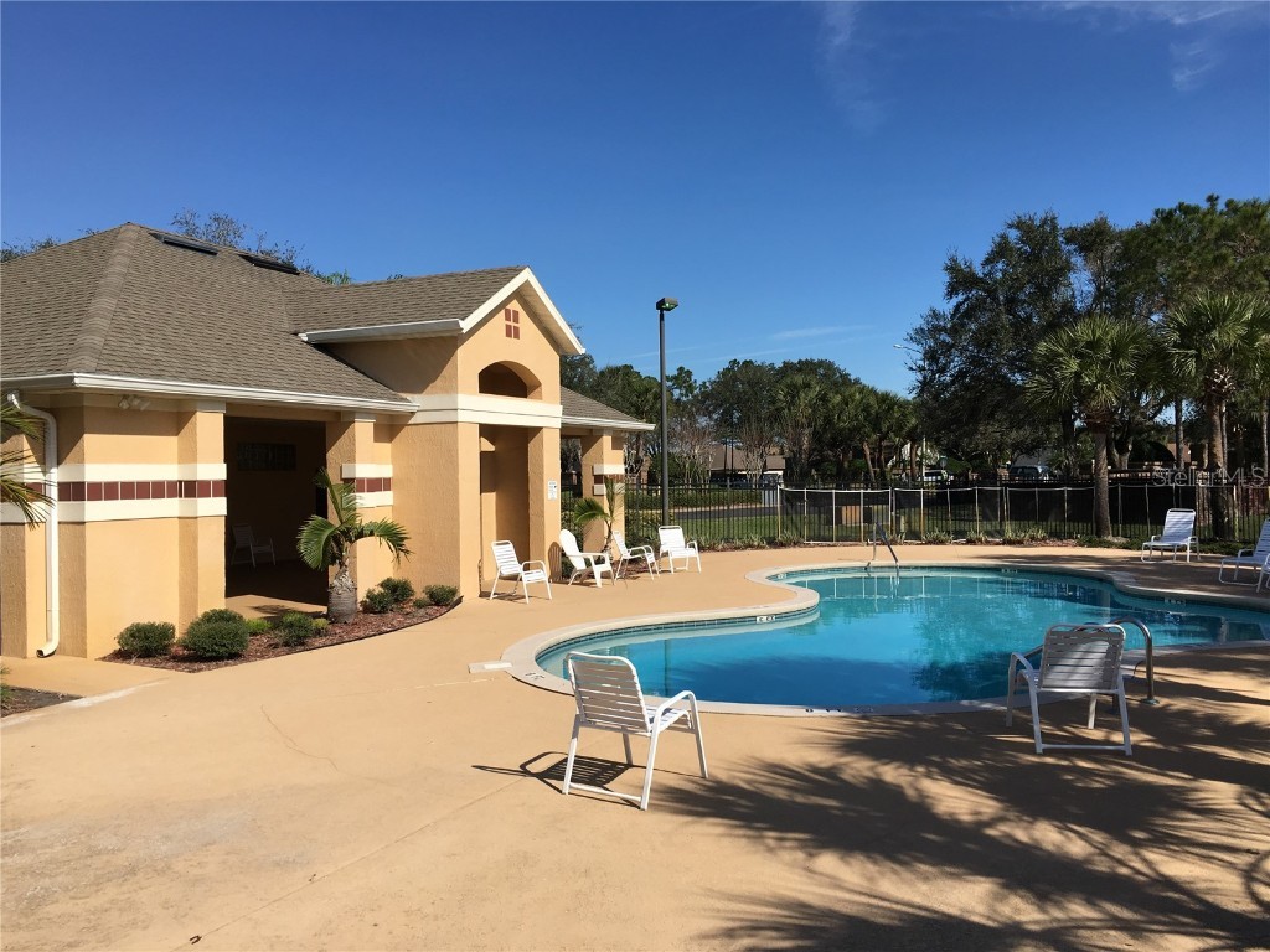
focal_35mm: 29
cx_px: 635
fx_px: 1064
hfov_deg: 61.7
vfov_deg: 48.2
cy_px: 476
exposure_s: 1/2331
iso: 25
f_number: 2.2
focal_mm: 4.15
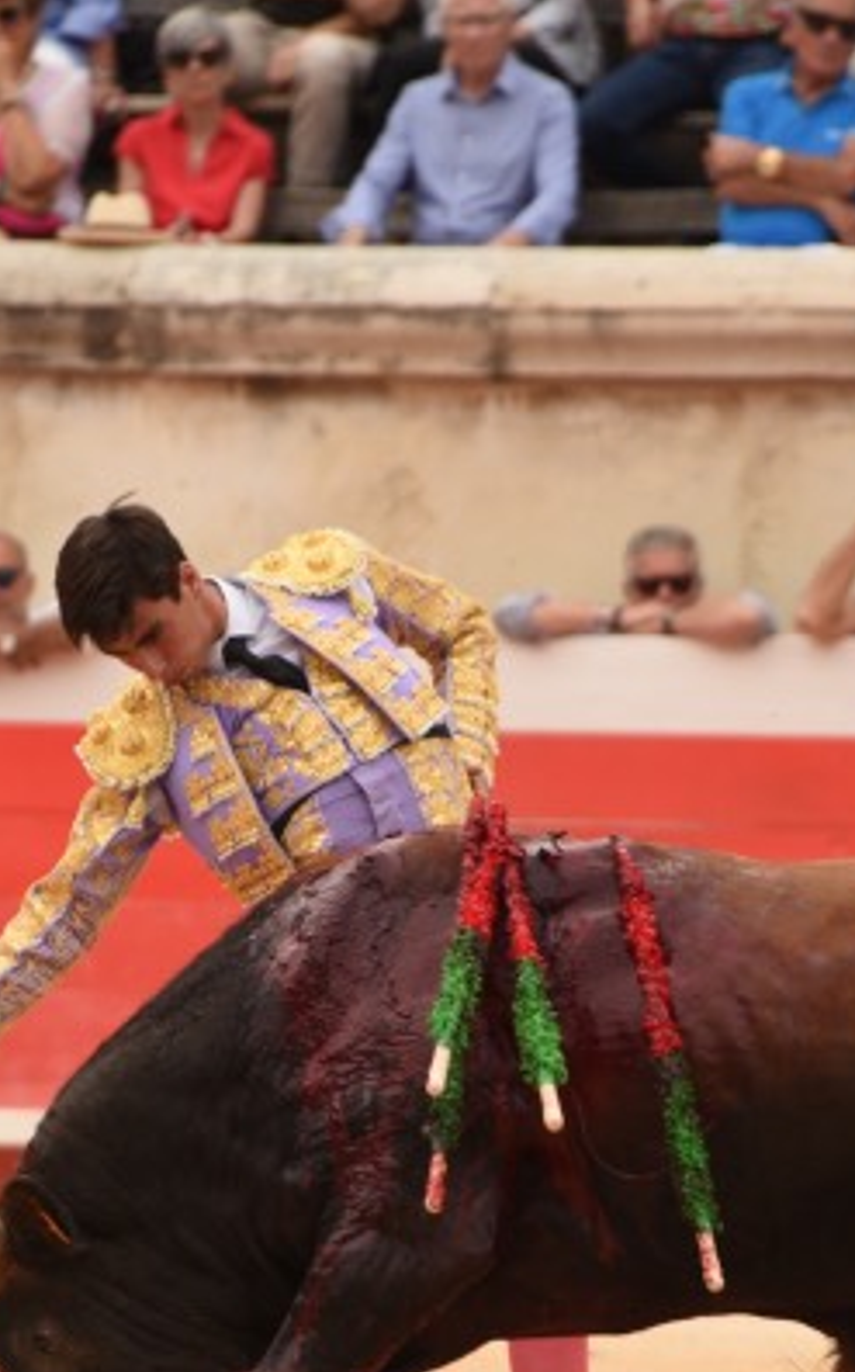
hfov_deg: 1.9
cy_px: 1010
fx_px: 25986
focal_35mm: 696
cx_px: 467
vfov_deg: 3.0
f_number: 6.3
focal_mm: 300
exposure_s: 1/800
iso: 400
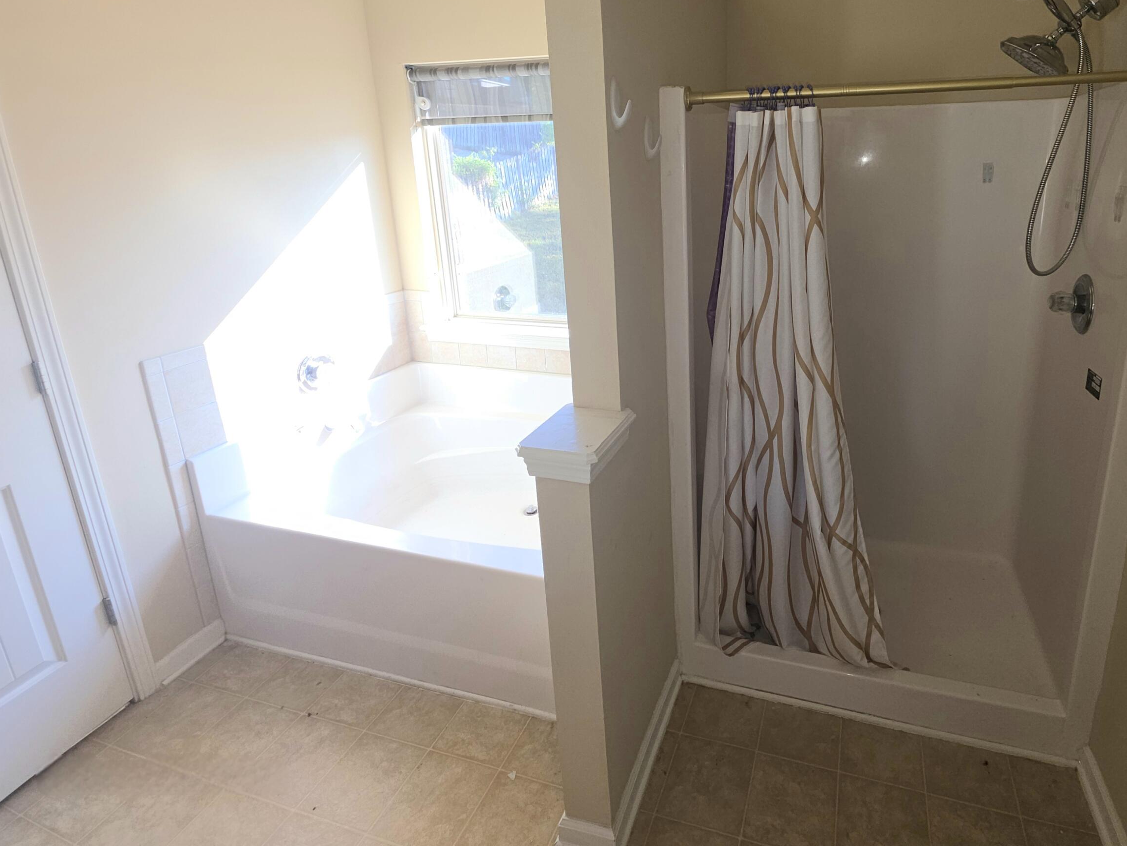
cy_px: 310
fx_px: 554
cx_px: 711
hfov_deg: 89.0
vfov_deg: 73.3
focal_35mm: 17
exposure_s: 1/60.2
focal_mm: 2.2
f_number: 1.9
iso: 20
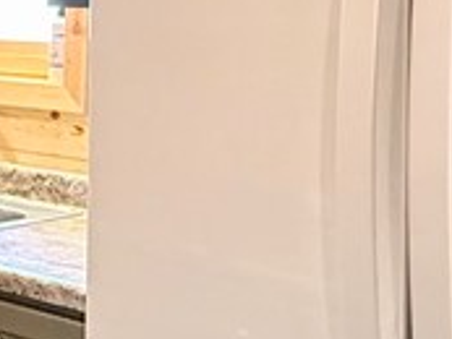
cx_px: -316
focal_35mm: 83
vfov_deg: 17.5
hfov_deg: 19.1
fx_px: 1085
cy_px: 26
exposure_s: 1/60
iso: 640
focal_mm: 2.22
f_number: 2.2
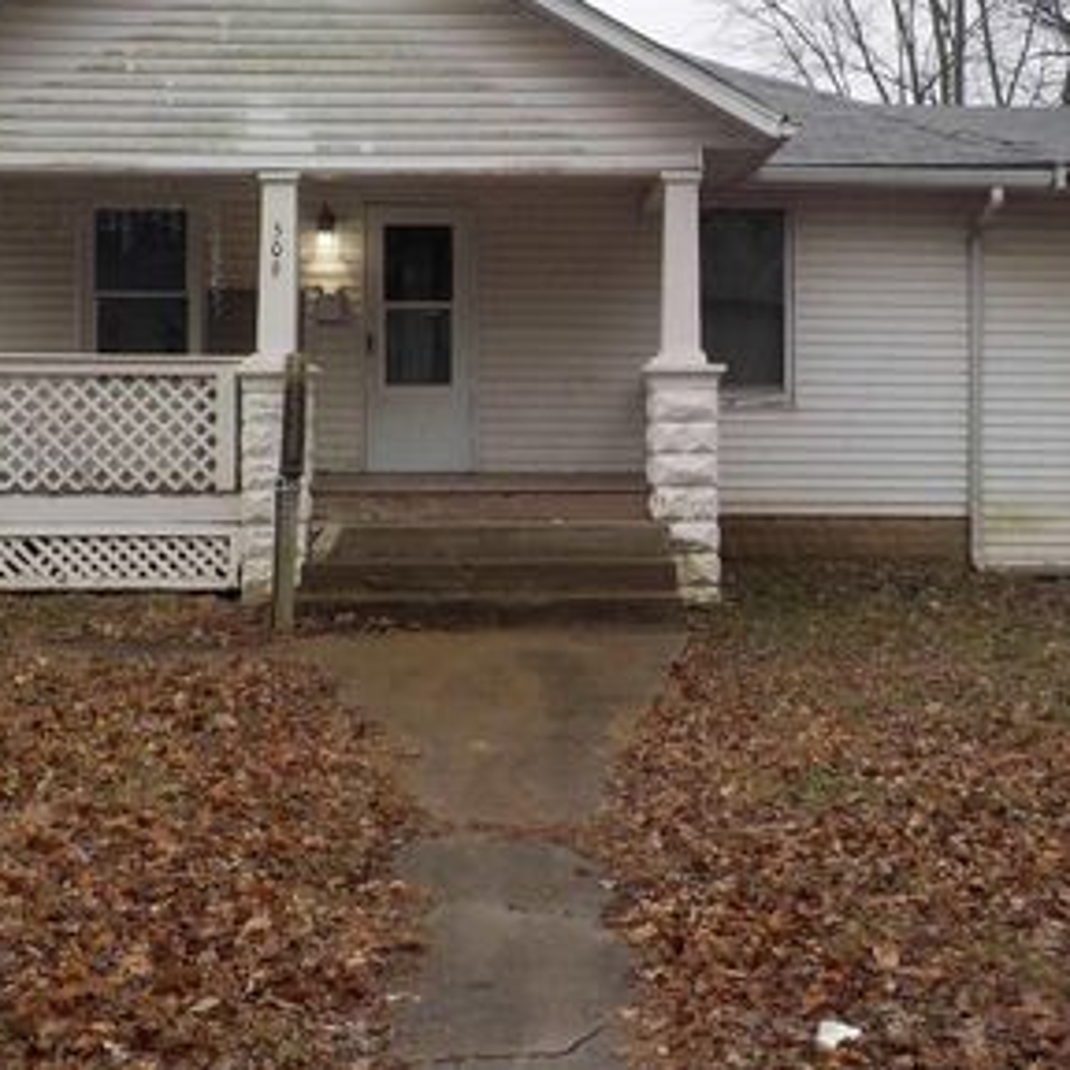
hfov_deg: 36.7
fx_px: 1609
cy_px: 392
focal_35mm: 46
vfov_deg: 36.5
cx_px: 606
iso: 125
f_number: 3.3
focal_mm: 4.1
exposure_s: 1/125
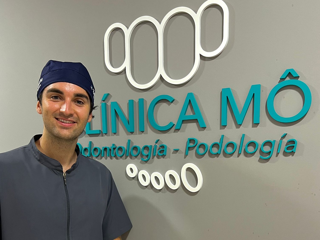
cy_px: 120
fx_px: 259
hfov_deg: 63.4
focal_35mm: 28
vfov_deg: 49.7
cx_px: 160
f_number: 1.8
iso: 50
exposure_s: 1/17
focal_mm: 3.99
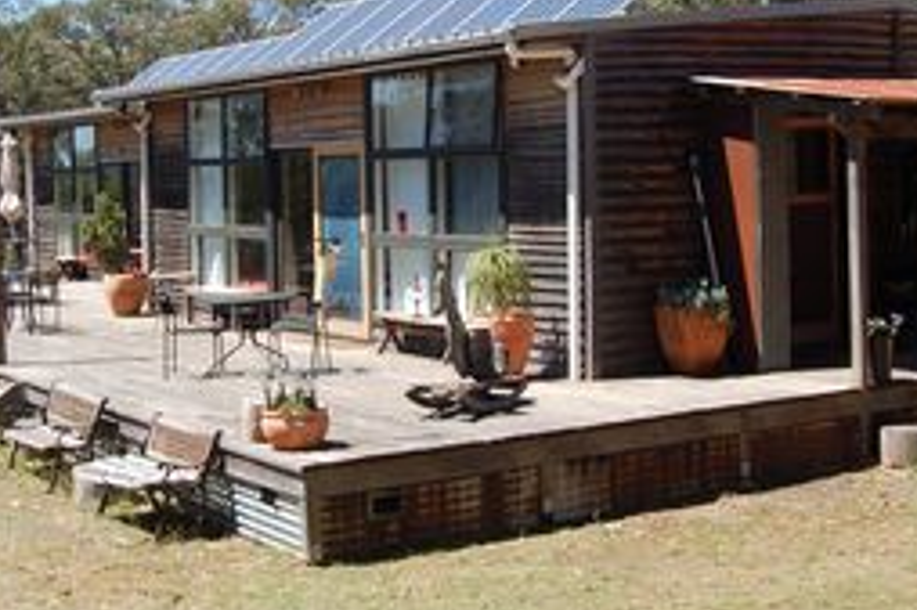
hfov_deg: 32.9
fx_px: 1553
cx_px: 462
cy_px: 211
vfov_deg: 22.2
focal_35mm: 61
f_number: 8
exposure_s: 1/250
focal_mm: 22
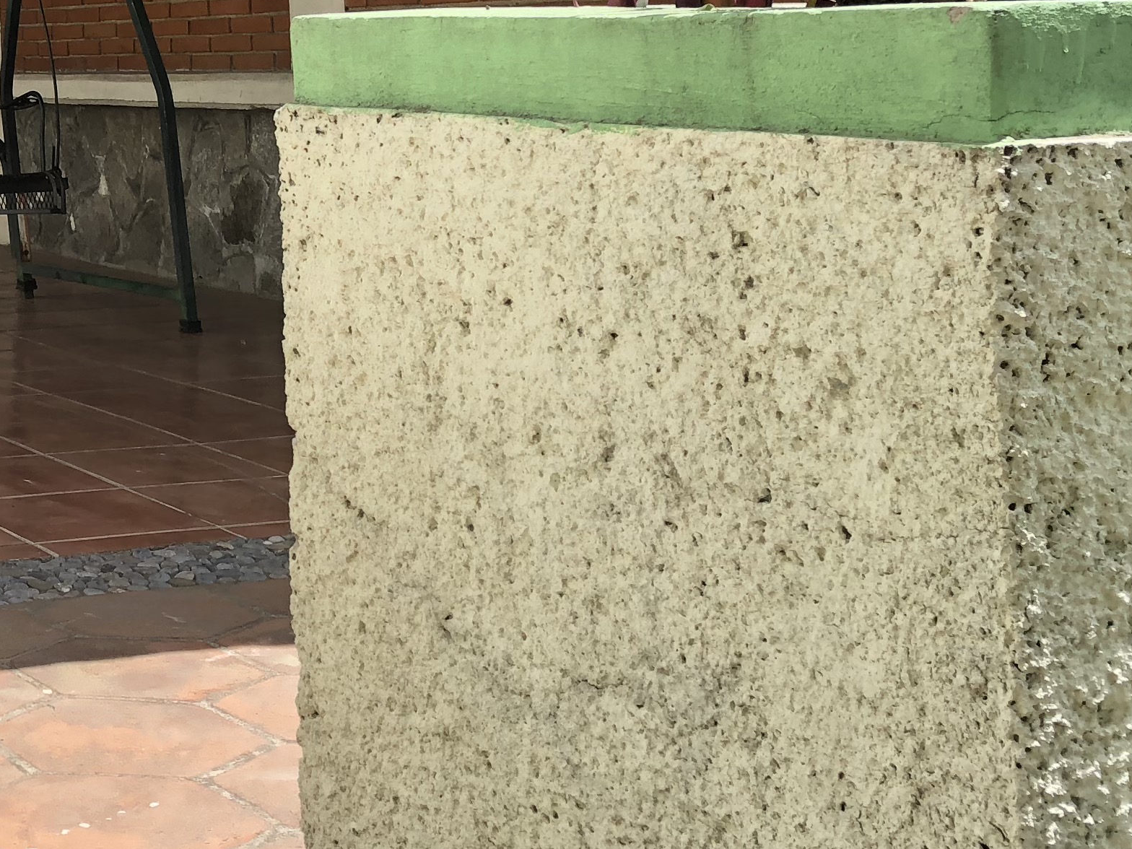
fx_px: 2355
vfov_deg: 19.9
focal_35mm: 72
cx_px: -232
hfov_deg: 24.5
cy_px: 14
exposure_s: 1/428
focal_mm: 4
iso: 20
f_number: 1.8
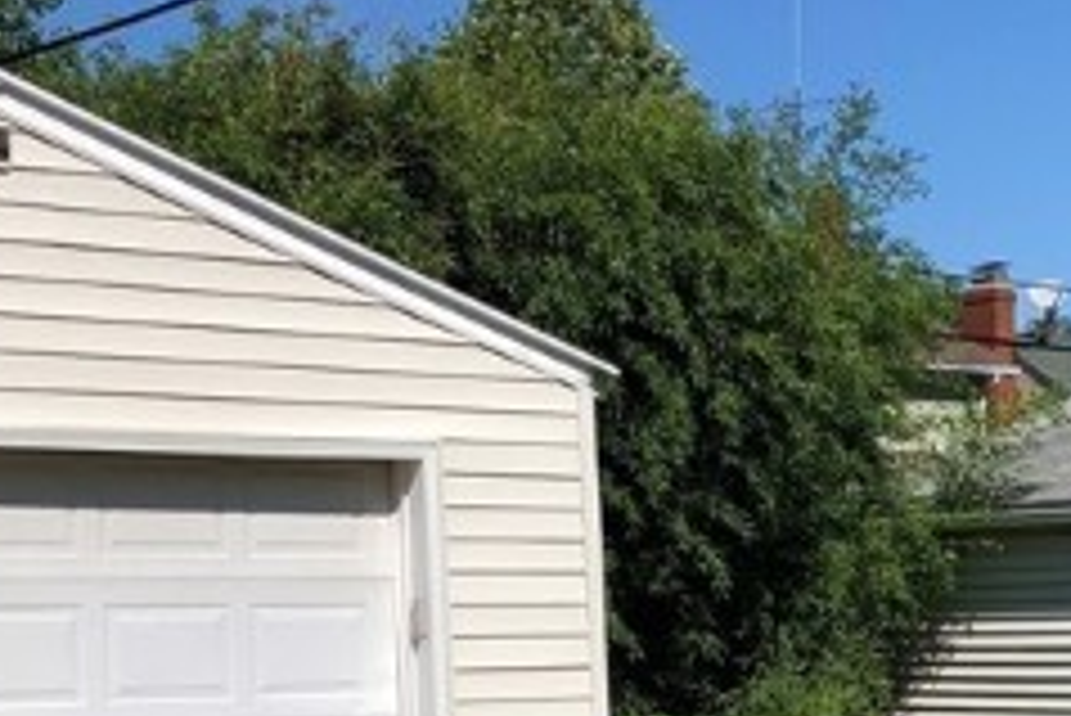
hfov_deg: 21.4
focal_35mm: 94
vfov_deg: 14.1
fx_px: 2798
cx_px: 868
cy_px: 856
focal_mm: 3.99
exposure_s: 1/2404
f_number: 1.8
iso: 20
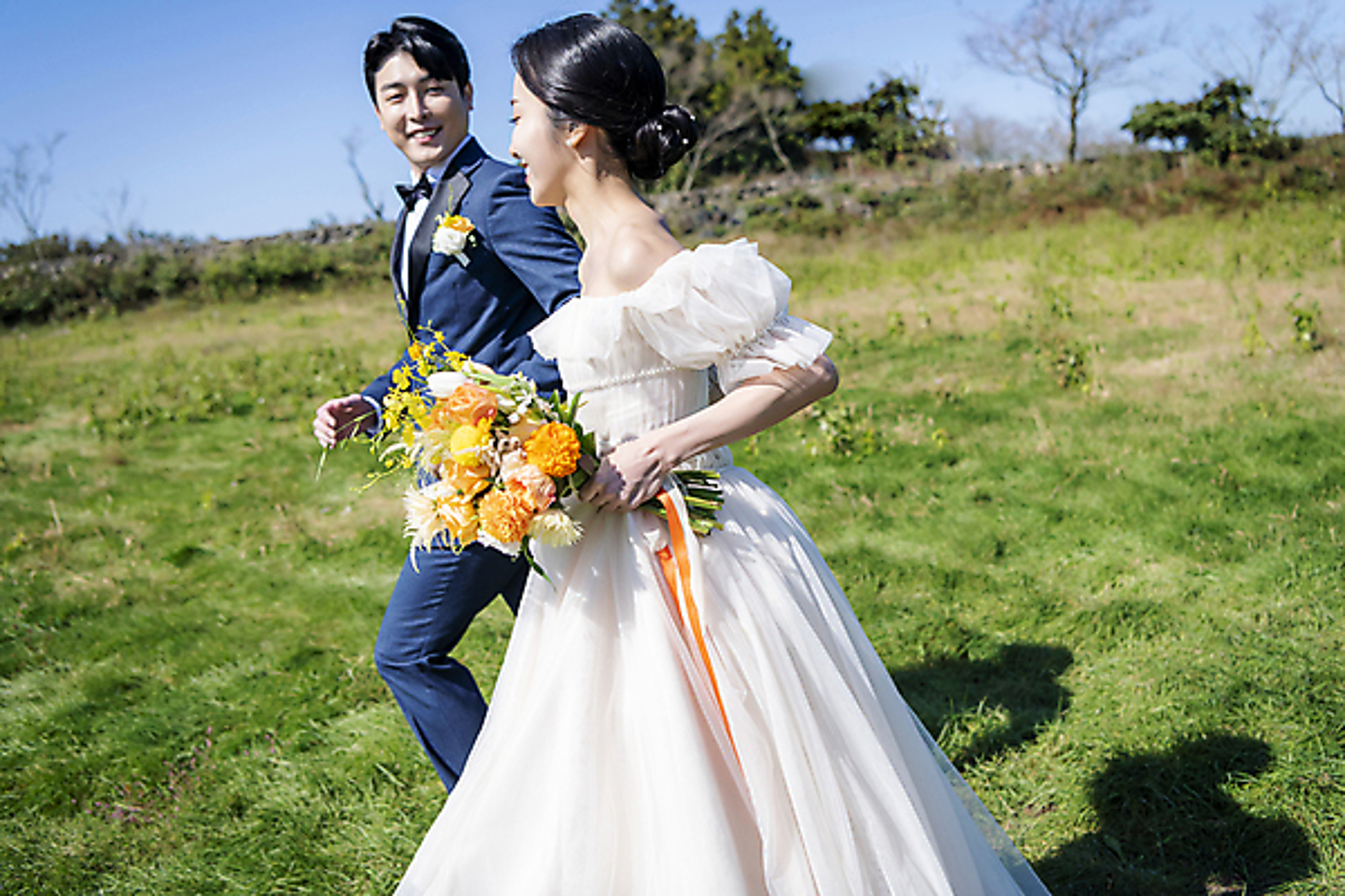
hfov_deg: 55.8
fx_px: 1270
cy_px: 448
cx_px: 672
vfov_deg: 38.9
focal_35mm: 34
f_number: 4
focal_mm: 34
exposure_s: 1/3200
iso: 250
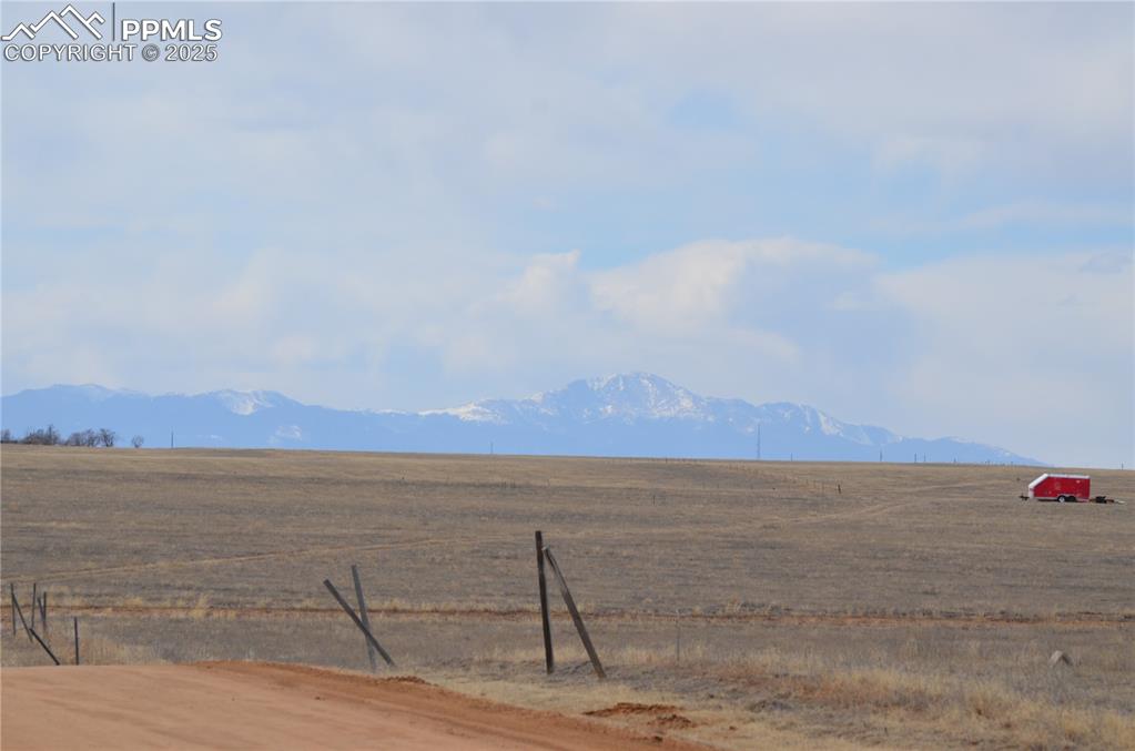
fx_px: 6370
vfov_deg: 6.7
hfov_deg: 10.2
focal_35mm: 202
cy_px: 376
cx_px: 568
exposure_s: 1/800
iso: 200
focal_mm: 135
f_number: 7.1
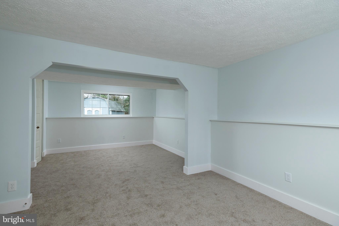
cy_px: 113
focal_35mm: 17
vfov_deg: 70.4
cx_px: 170
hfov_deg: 93.3
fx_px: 160
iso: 320
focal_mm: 17
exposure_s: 1/6
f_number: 8
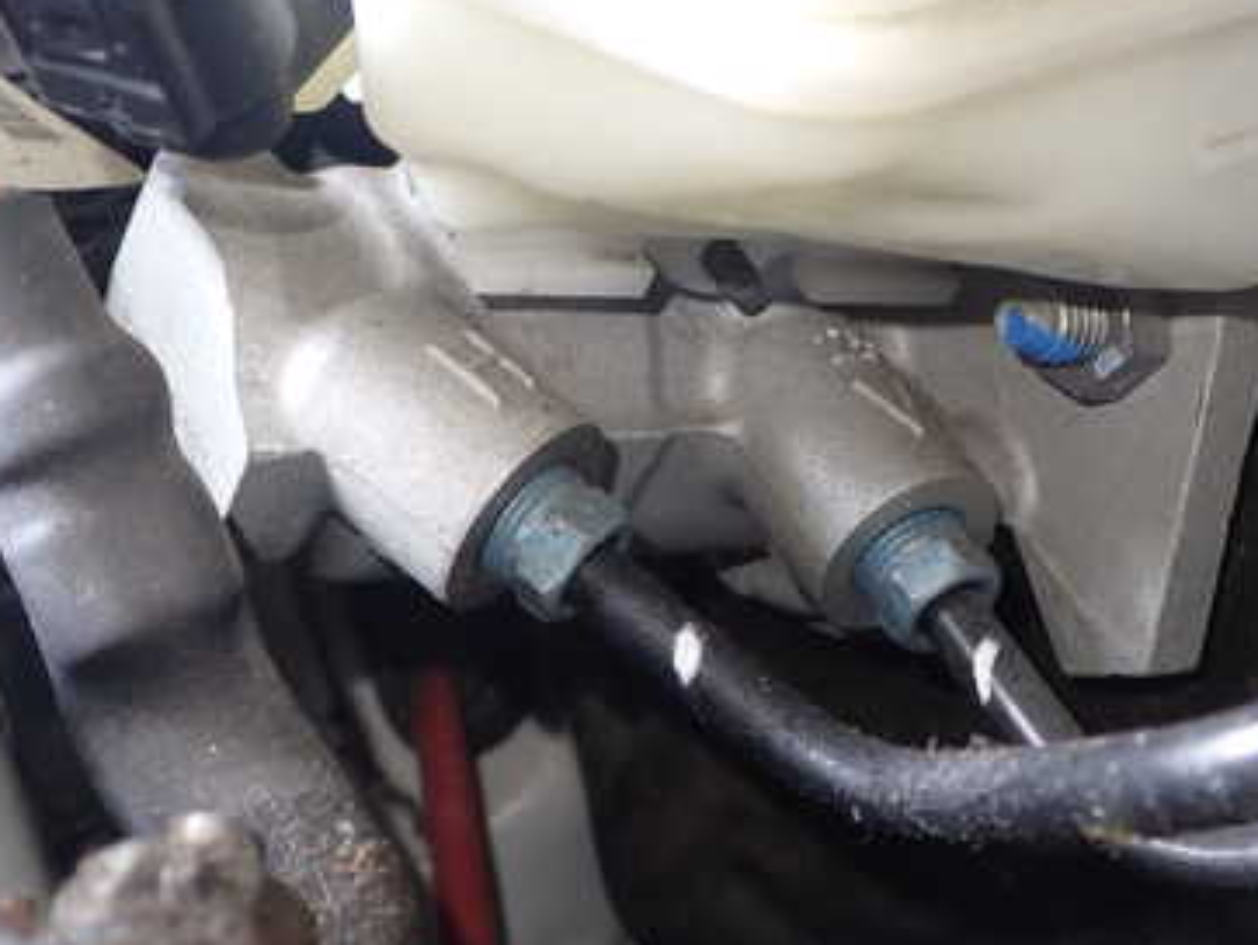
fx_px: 1927
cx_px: 730
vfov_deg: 27.5
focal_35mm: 53
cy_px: 403
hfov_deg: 36.1
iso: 200
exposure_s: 1/40
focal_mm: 5.79
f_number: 2.4
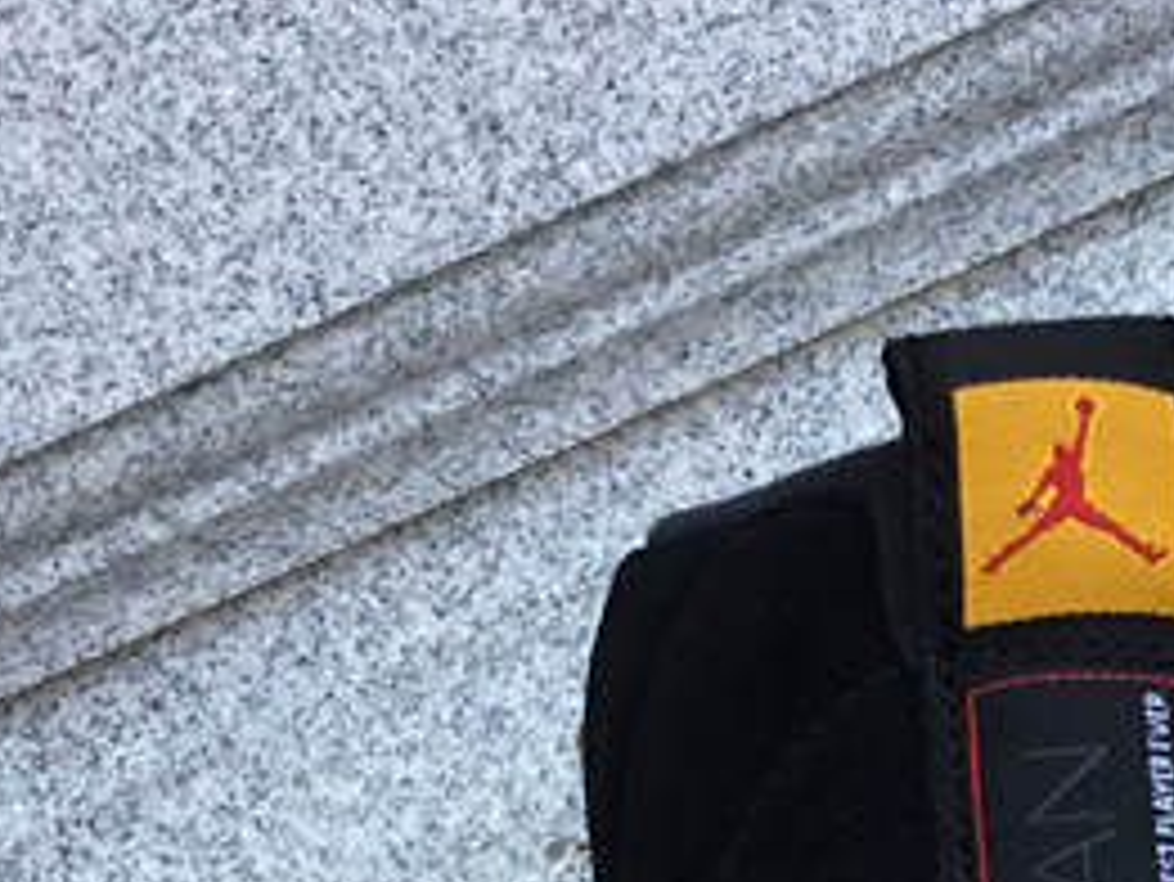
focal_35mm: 95
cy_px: 1256
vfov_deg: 14.7
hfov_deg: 19.9
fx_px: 3223
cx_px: 1223
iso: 25
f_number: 2.4
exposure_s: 1/460
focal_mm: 3.3
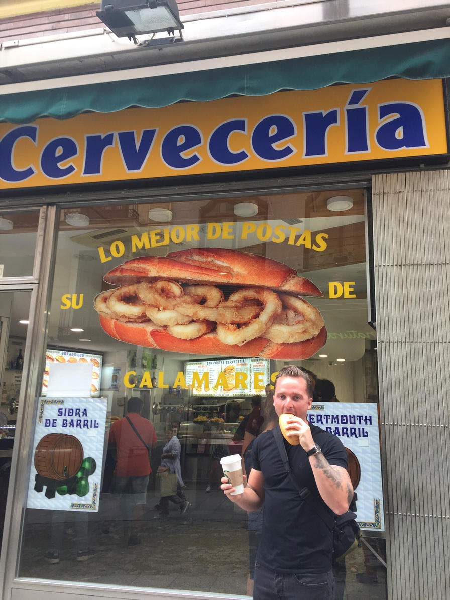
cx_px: 225
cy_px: 300
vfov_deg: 61.7
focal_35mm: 29
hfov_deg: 48.2
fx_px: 503
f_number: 2.2
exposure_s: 1/100
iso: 50
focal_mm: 4.15
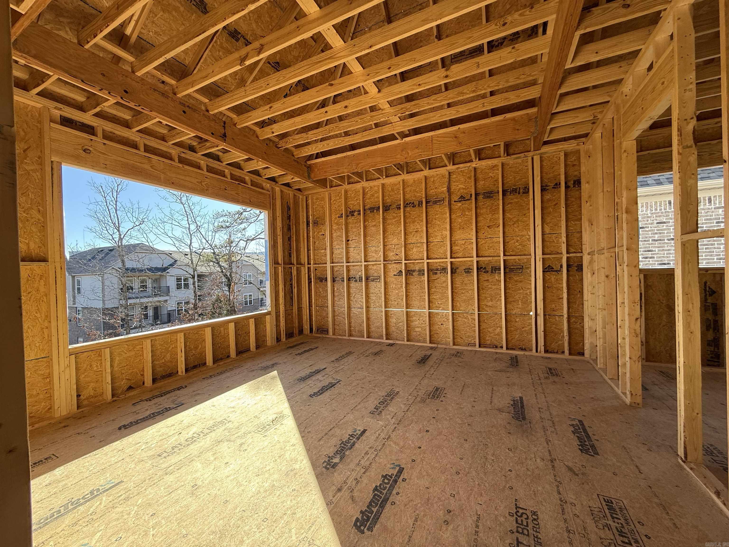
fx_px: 295
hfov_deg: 102.1
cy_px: 274
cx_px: 364
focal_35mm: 14
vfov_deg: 85.7
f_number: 2.2
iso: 64
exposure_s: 1/211
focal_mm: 2.22
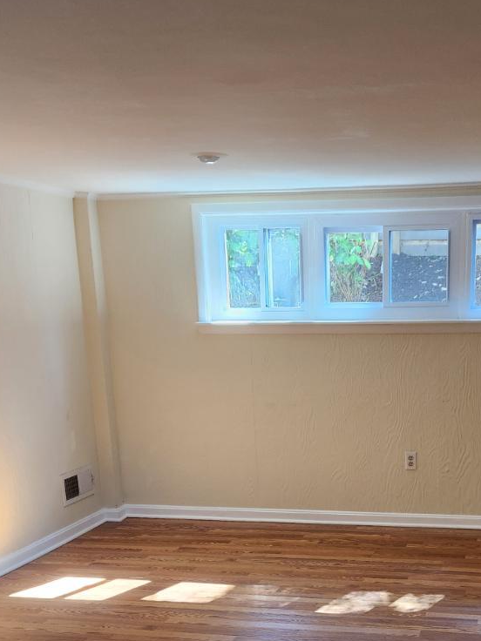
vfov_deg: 37.7
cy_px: 546
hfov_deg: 29.7
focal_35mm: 48
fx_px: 889
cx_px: 366
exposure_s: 1/120
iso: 200
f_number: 1.8
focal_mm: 5.4
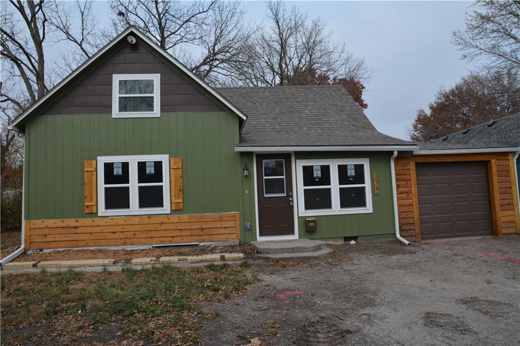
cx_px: 260
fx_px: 368
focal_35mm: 26
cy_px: 173
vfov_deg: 50.4
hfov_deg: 70.5
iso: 200
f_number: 8
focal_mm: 17
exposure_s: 1/250
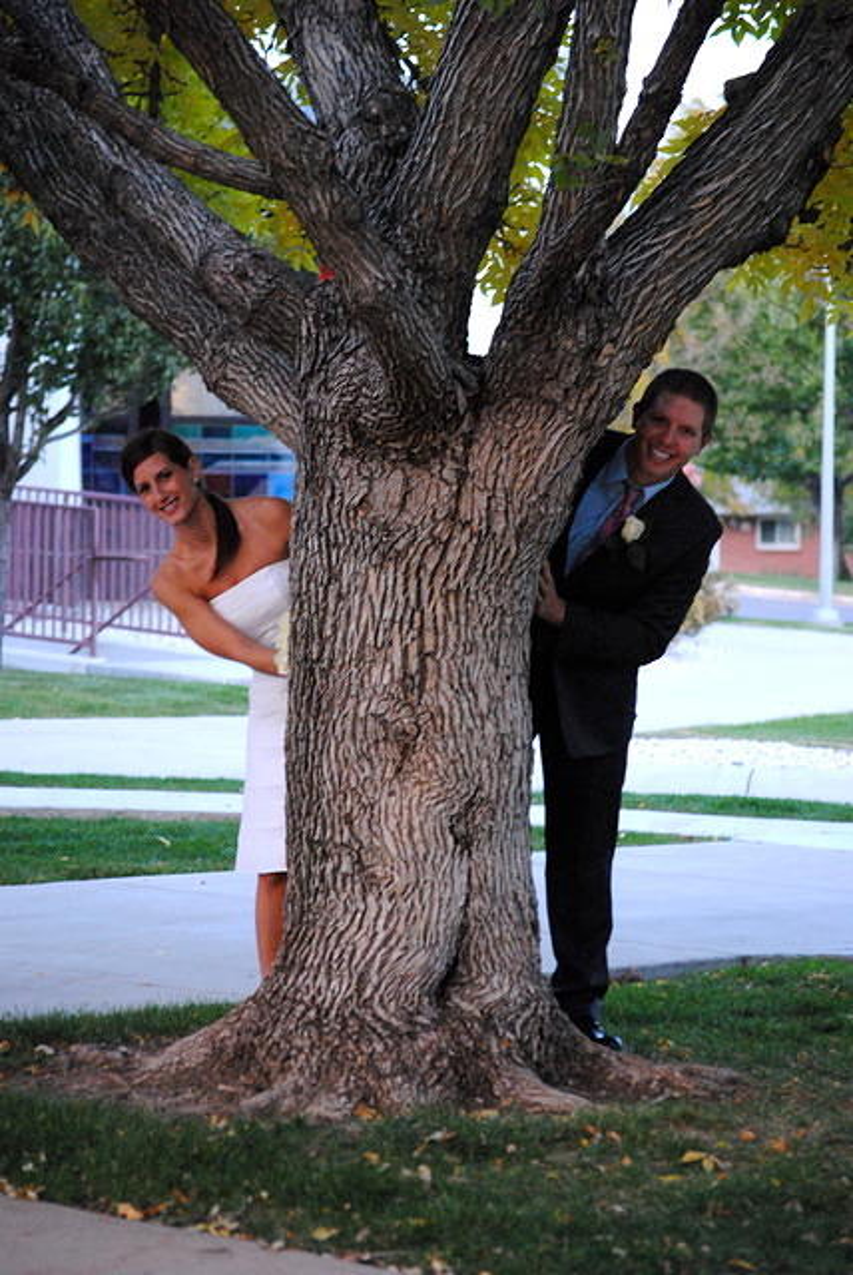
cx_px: 426
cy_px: 638
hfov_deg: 9.2
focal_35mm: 150
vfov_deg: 13.7
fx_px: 5319
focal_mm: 100
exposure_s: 1/60
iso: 1600
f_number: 4.5
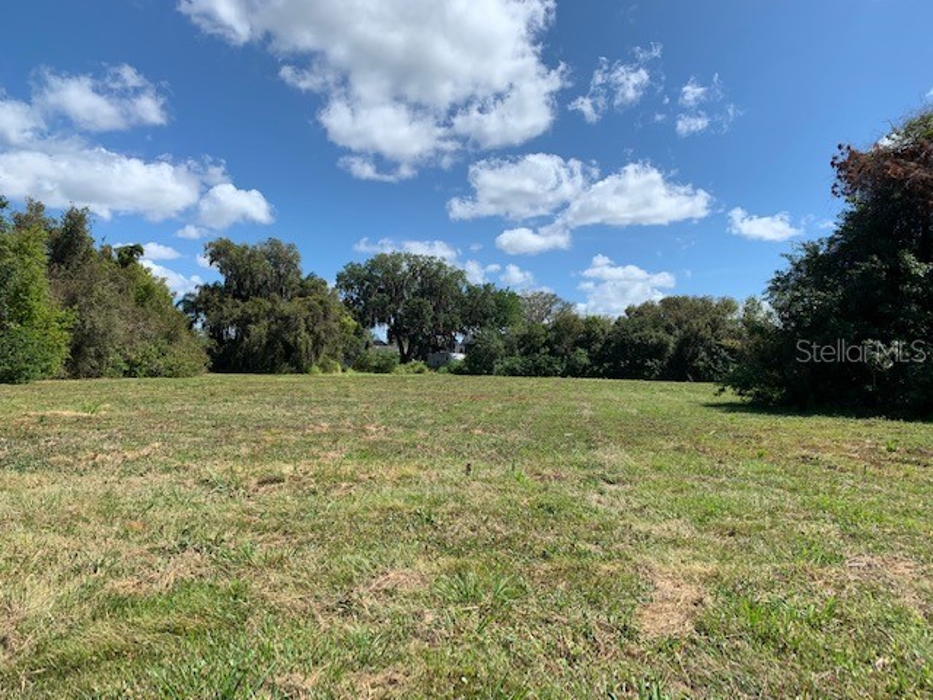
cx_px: 466
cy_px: 350
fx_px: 701
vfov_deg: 53.1
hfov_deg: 67.3
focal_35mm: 26
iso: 25
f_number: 1.8
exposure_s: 1/2481
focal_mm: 4.25
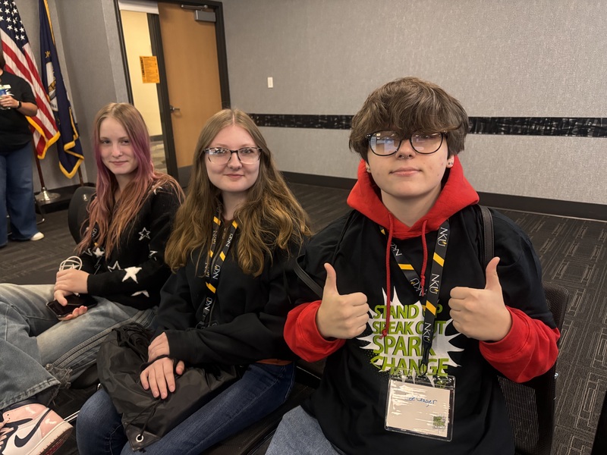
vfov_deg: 53.1
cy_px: 228
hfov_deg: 67.3
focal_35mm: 26
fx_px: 456
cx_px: 304
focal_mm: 5.96
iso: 500
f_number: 1.6
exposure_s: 1/60
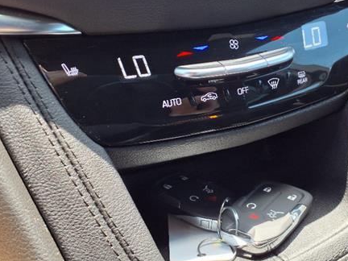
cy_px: 100
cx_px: 216
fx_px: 402
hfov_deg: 46.4
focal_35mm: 40
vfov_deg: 35.8
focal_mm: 3.58
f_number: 1.9
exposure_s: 1/120
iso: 50
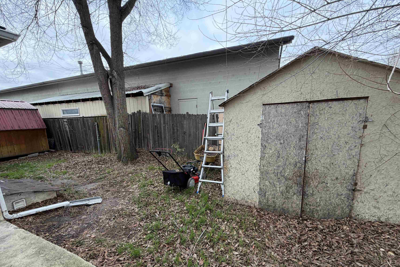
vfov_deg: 77.0
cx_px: 196
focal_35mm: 15
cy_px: 150
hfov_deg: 100.4
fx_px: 167
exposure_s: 1/145
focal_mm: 2.22
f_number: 2.2
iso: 40
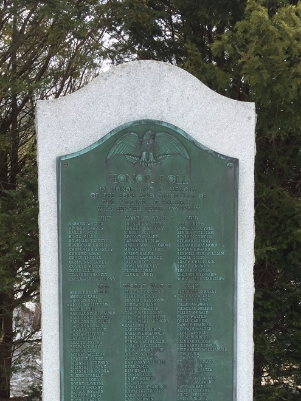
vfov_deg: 40.6
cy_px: 310
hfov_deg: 32.2
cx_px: 147
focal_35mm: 45
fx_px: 522
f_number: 2.2
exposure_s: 1/879
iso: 32
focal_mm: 4.15
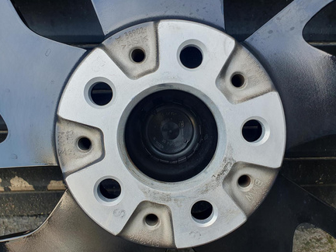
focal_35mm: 27
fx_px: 262
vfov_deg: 51.4
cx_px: 172
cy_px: 129
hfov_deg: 65.3
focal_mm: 4.32
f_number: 2.4
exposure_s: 1/205
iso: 50
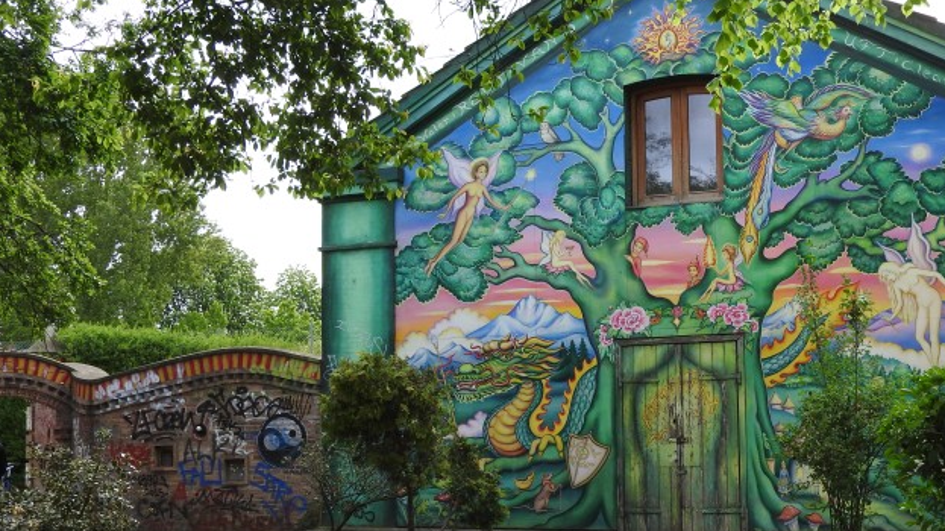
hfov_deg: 41.9
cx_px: 573
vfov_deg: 24.4
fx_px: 1227
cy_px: 325
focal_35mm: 49
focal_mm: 6.3
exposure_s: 1/250
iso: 100
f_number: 3.8
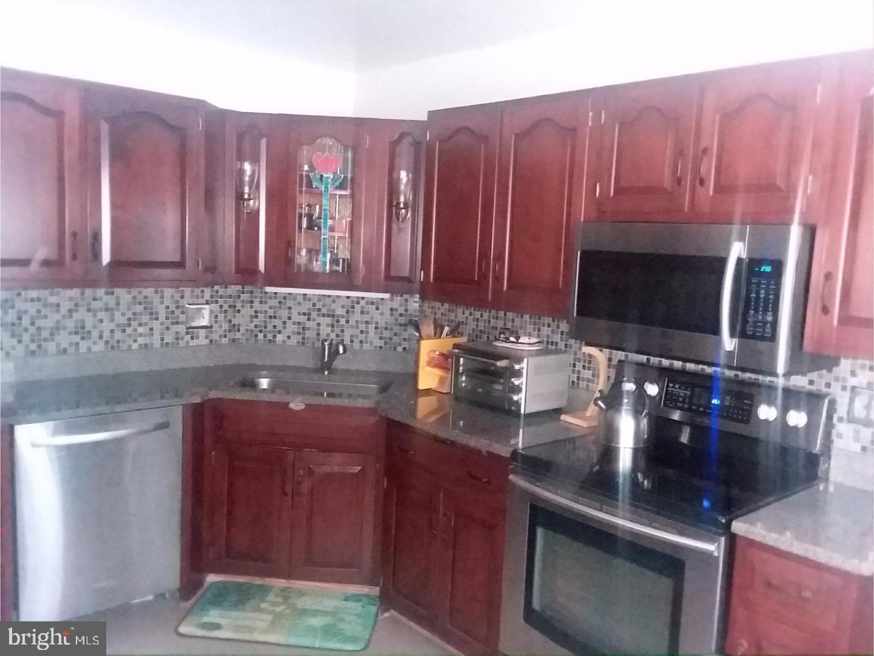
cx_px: 437
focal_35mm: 29
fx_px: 732
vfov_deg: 48.2
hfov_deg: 61.7
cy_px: 328
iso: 800
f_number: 1.9
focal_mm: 2.47
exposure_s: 1/17
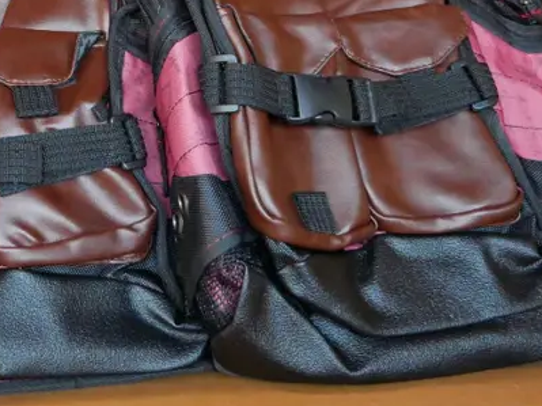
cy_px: -41
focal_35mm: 77
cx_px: 15
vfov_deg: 18.4
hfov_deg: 24.3
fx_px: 1205
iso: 1600
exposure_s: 1/60
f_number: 3.7
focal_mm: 15
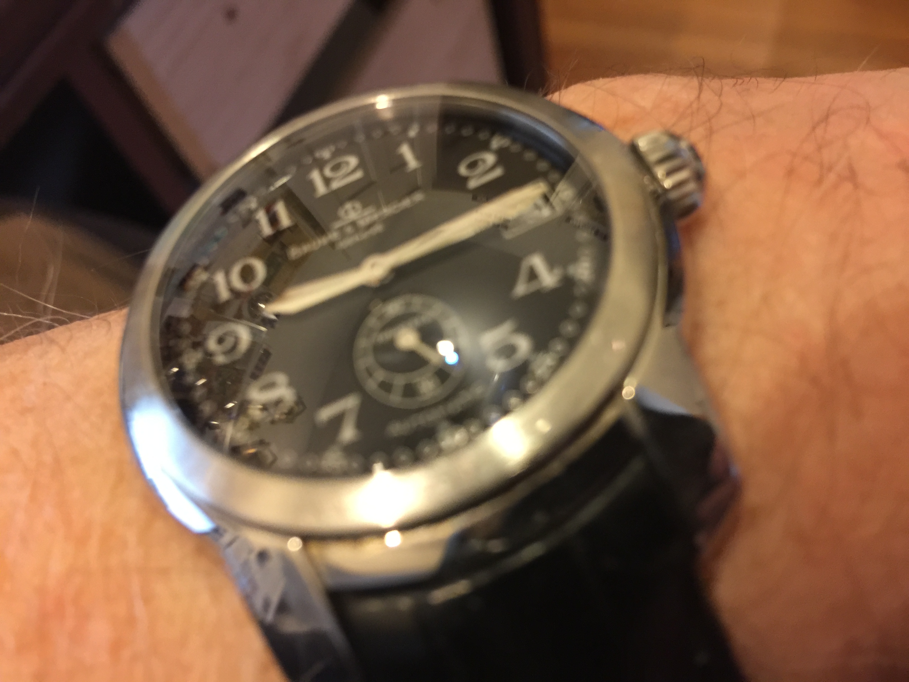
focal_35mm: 29
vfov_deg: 48.2
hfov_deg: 61.7
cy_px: 341
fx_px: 762
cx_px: 454
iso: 125
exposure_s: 1/10
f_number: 2.2
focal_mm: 4.15
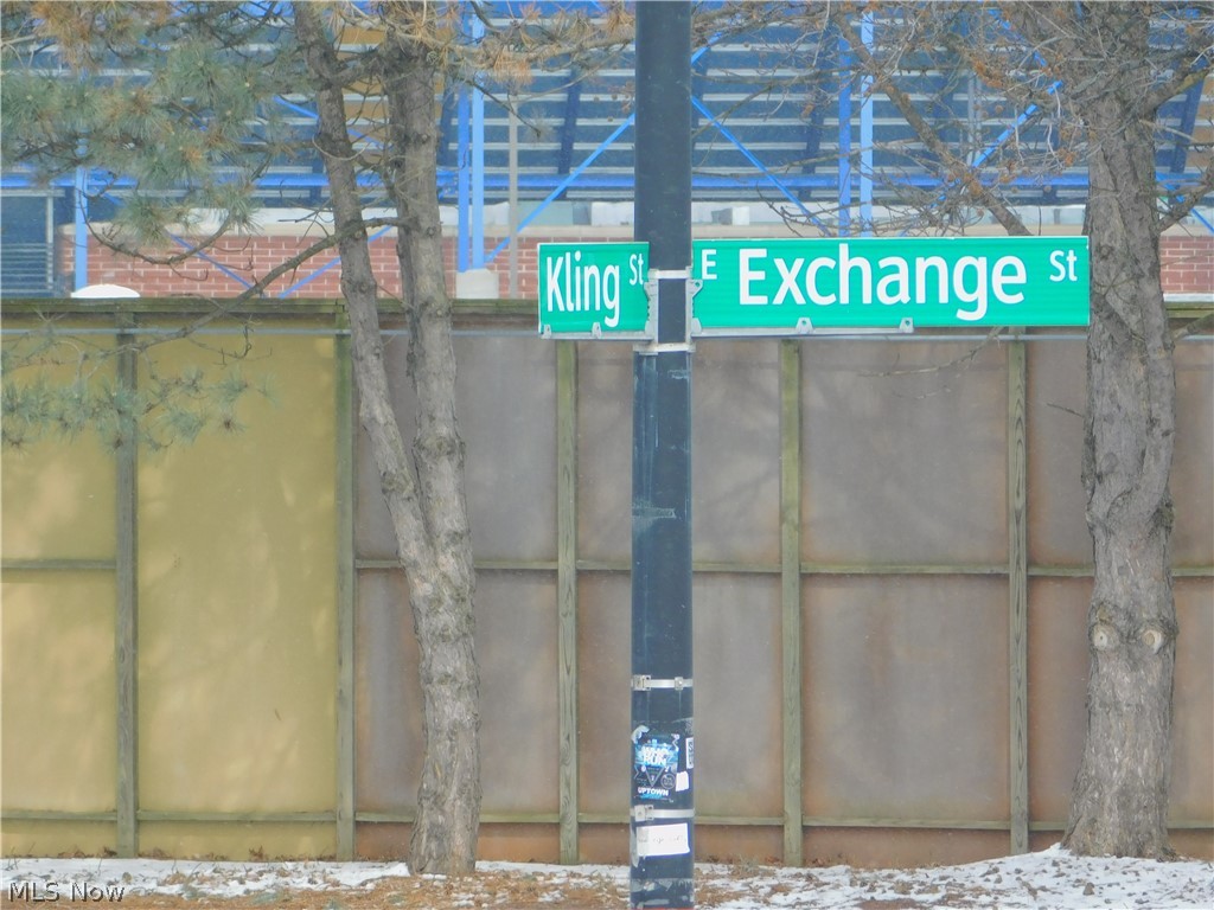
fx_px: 13818
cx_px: 607
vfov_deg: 3.8
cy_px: 455
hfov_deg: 5.0
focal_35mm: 394
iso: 125
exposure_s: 1/200
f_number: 5.9
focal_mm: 70
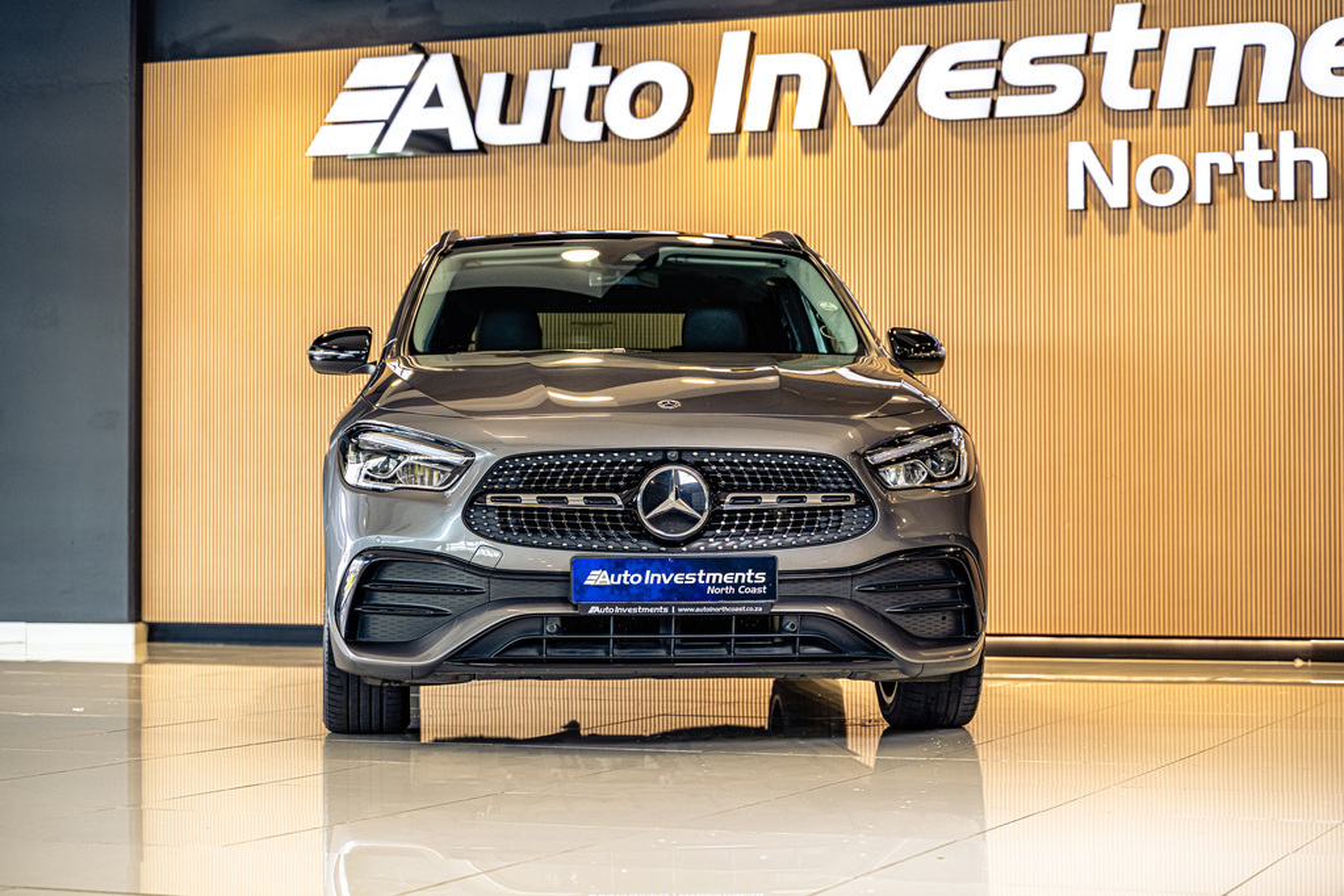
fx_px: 2800
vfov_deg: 18.2
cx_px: 672
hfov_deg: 27.0
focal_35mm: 75
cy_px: 448
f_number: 4
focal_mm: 75
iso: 640
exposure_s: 1/160
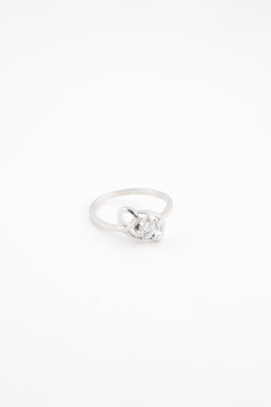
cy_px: 204
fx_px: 847
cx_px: 136
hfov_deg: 18.2
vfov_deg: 27.0
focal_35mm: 75
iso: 100
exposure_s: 1/40
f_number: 7.1
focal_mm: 50
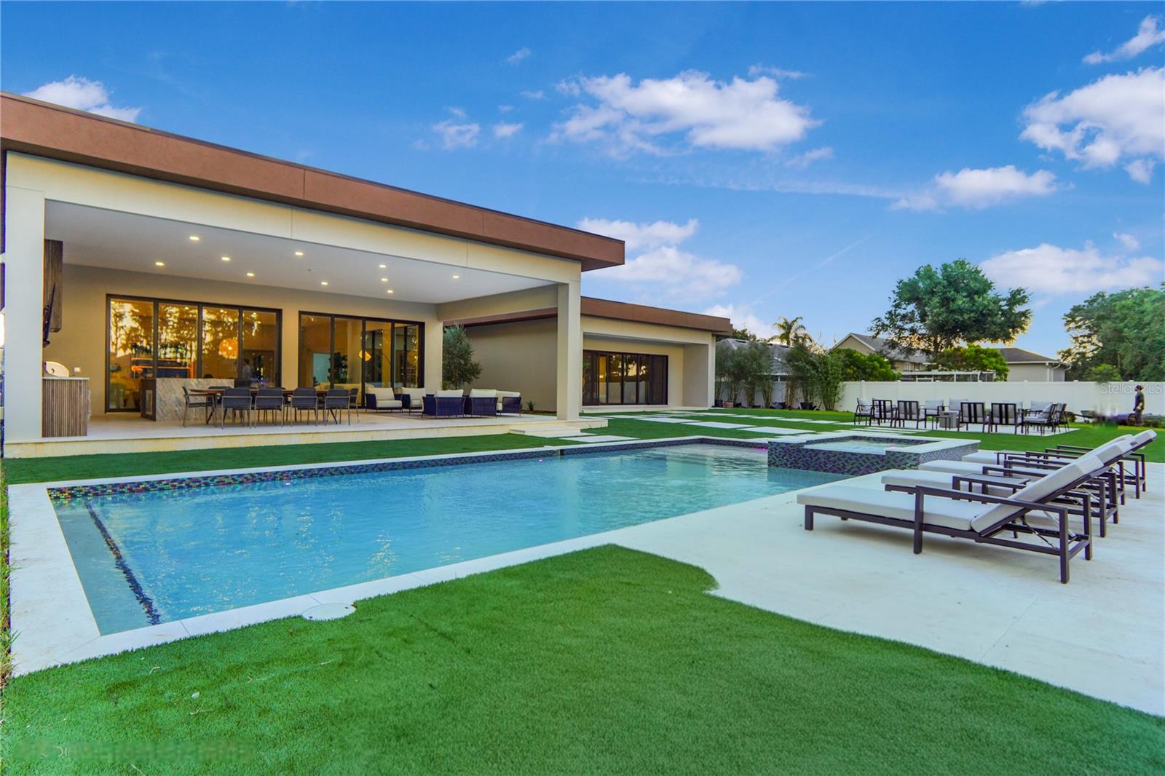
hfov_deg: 90.0
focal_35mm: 18
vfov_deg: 67.4
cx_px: 582
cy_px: 388
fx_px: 582
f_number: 3.2
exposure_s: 1/100
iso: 100
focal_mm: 12
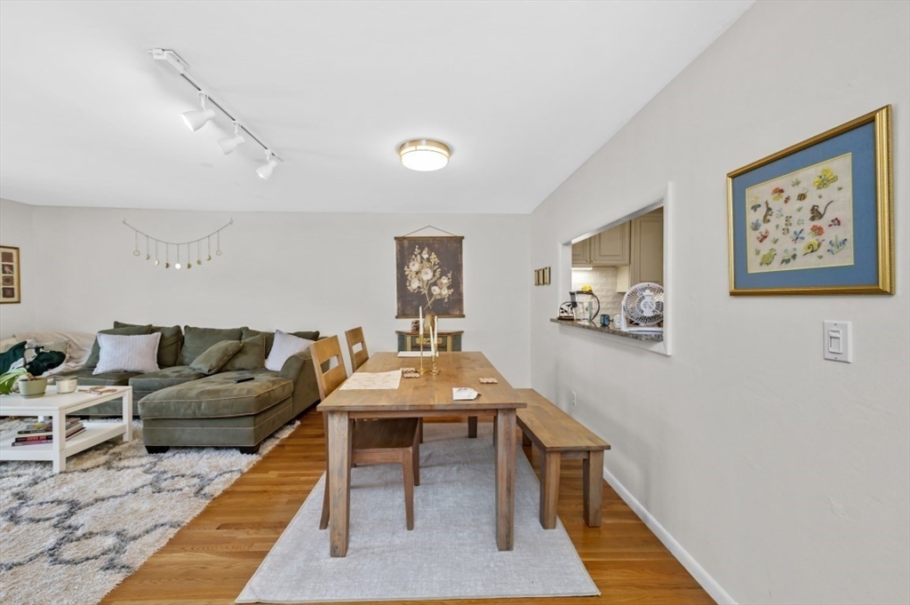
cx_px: 455
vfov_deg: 81.1
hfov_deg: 104.3
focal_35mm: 14
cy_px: 302
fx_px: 354
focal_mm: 14
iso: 800
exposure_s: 1/100
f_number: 5.6
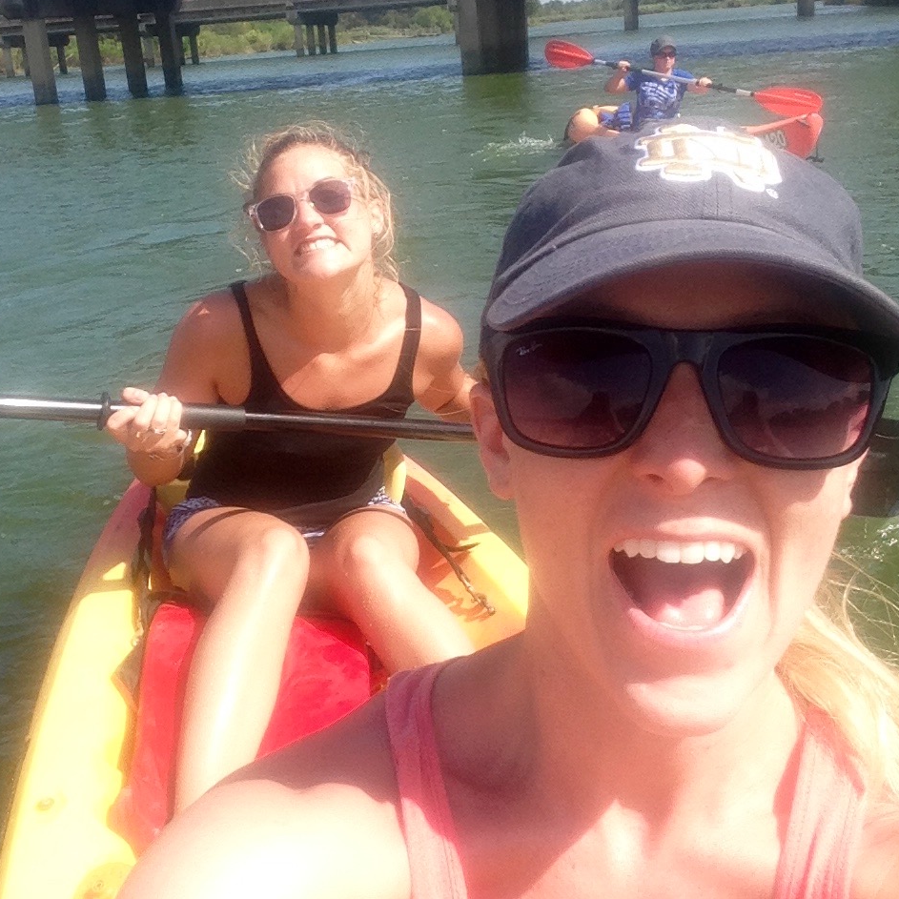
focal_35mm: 42
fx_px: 1234
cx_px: 444
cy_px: 381
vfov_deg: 39.9
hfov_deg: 40.0
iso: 32
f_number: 2.4
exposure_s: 1/724
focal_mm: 2.18
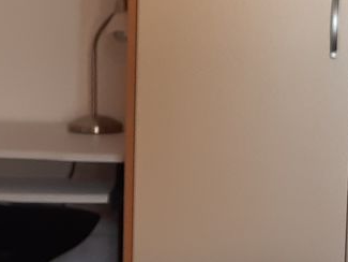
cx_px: 73
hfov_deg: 12.0
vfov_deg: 9.0
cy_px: 221
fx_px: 1649
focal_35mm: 164
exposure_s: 1/60
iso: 100
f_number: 1.7
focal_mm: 3.92
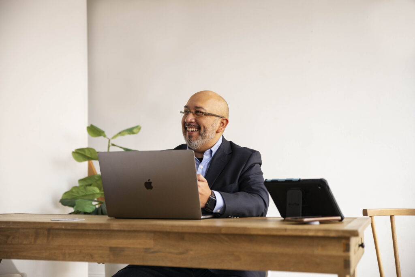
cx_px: 208
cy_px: 138
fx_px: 576
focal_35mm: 50
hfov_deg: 39.6
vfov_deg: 27.0
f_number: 2.8
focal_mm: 50
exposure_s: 1/160
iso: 640
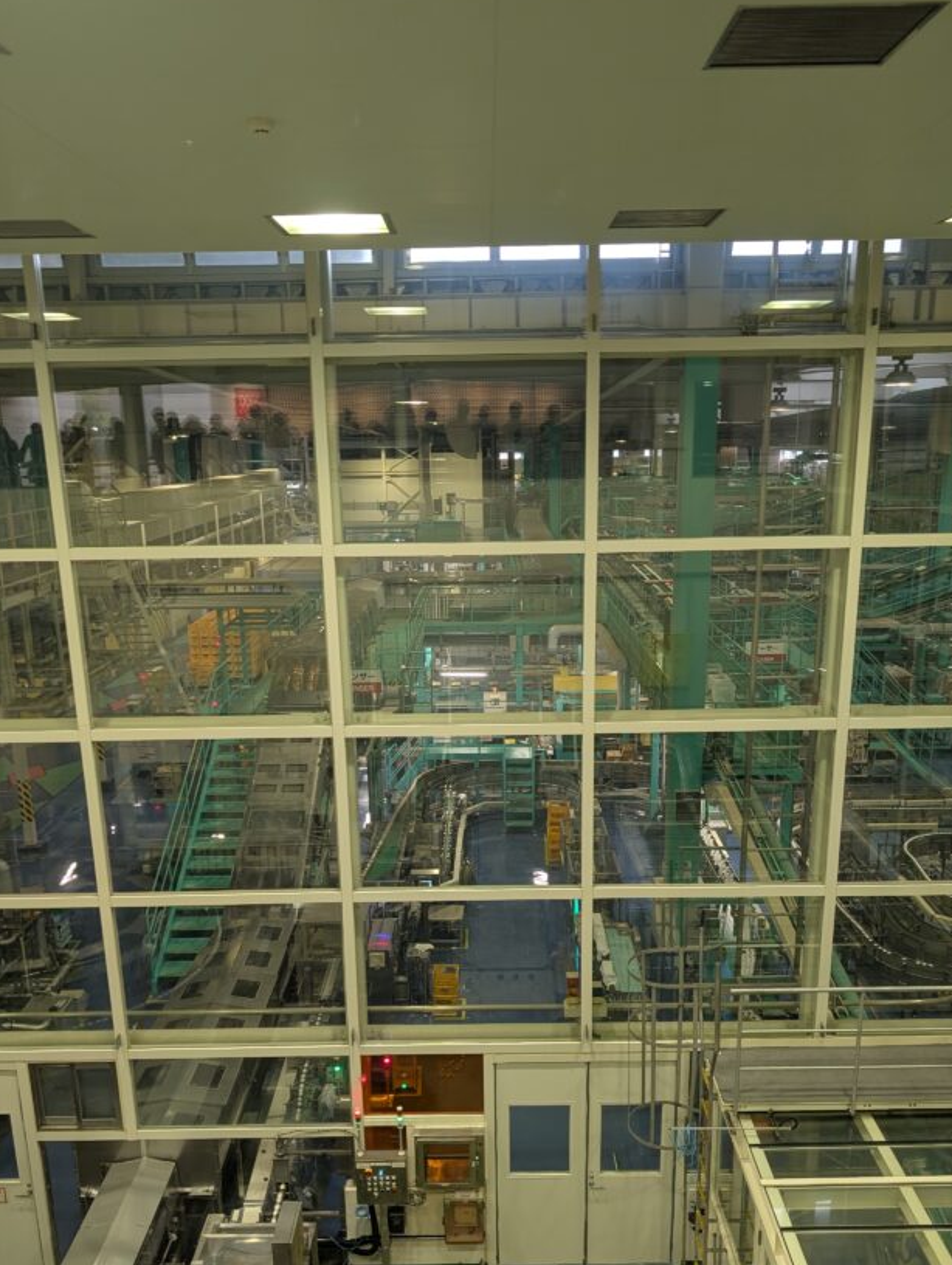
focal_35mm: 30
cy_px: 744
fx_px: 1098
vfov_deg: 59.5
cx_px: 492
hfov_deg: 46.9
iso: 137
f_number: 1.68
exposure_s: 1/60
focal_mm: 6.9
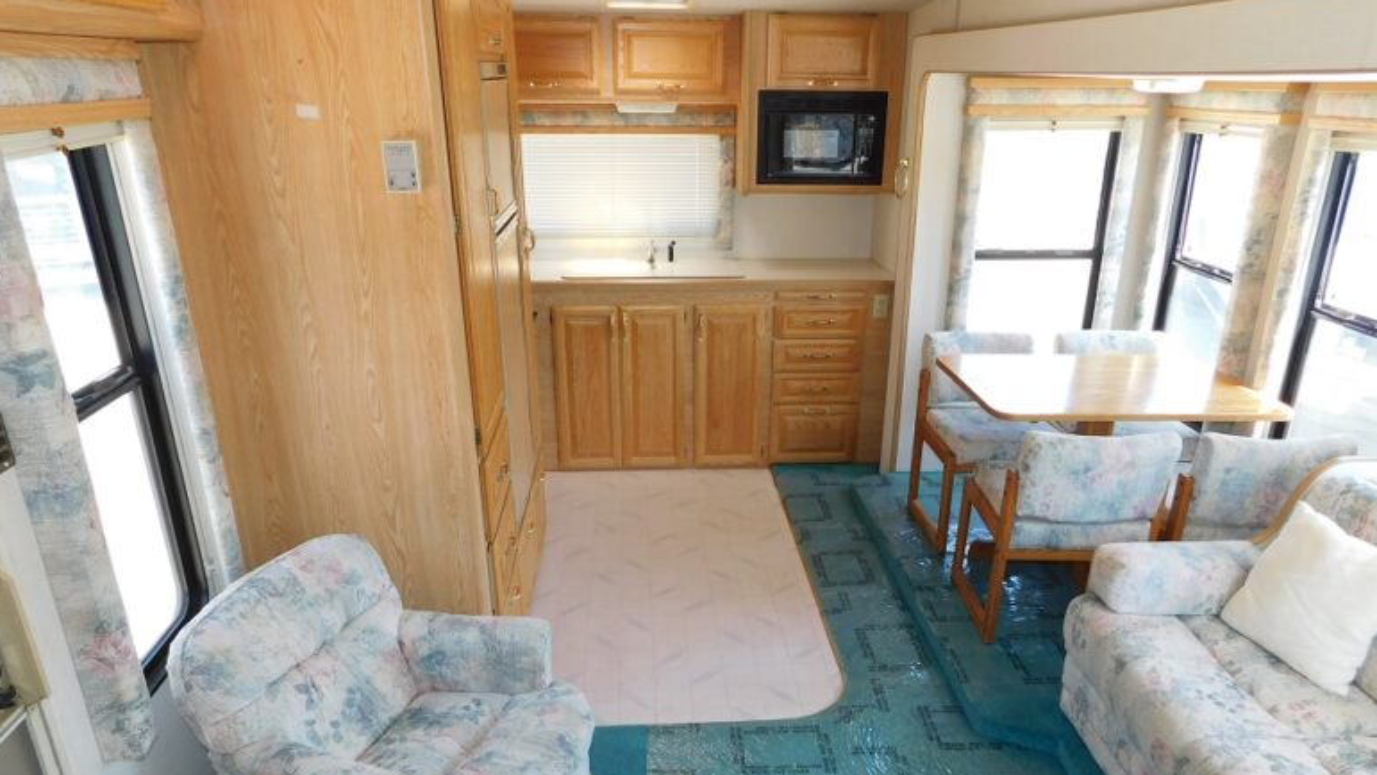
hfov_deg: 71.9
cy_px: 493
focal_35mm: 26
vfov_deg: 44.0
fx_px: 949
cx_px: 709
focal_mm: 4
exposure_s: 1/40
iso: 125
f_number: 3
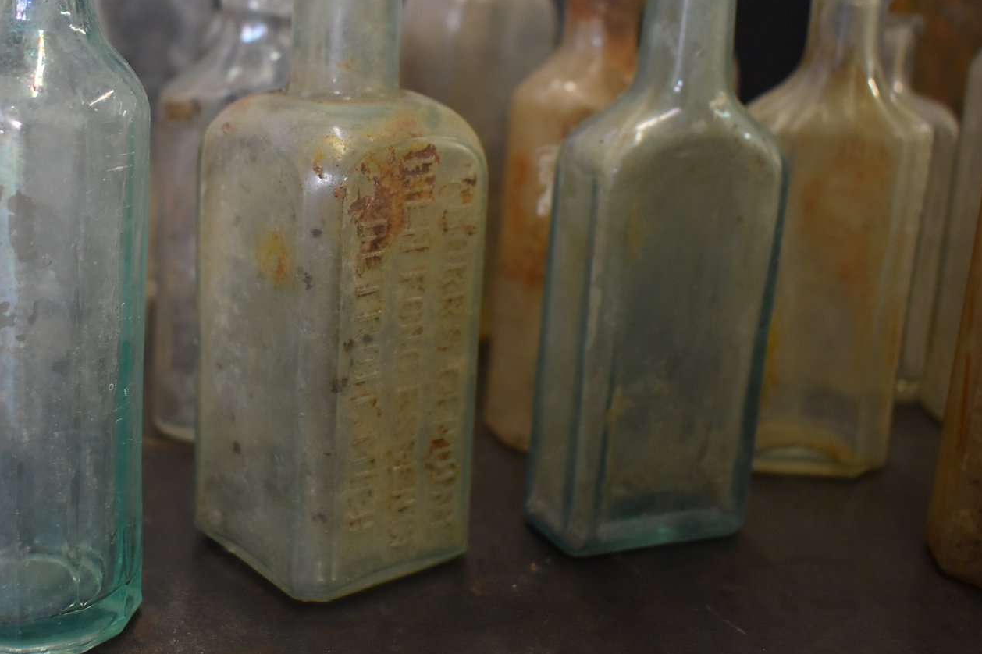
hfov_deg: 38.7
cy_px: 227
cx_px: 324
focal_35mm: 51
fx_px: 1382
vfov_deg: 26.5
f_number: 4
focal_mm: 25
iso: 1400
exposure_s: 1/125
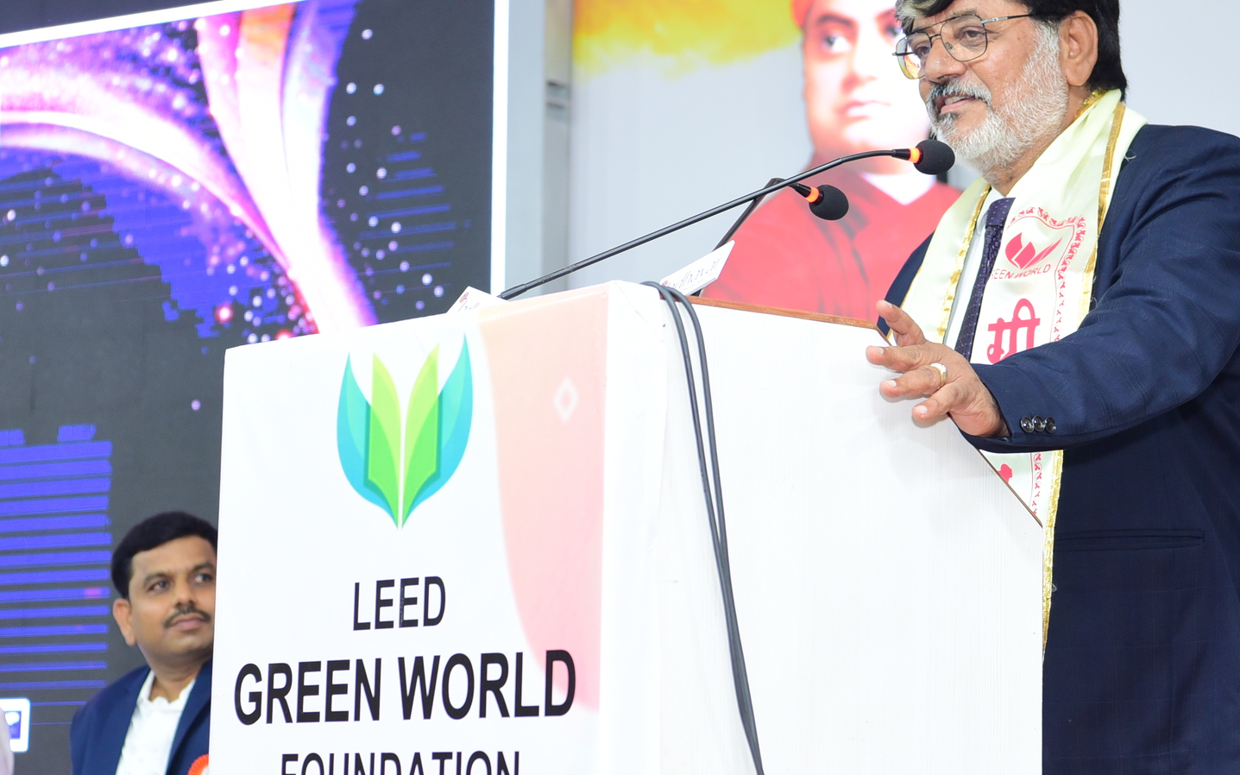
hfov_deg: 18.6
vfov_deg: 11.7
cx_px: 475
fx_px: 3785
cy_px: 386
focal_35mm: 112
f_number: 4.5
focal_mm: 70
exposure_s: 1/160
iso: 1000
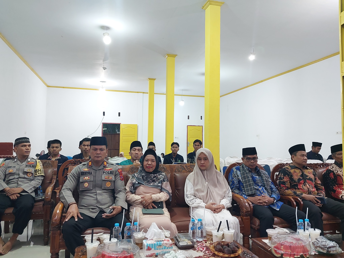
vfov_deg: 46.8
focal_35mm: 30
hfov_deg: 60.0
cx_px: 172
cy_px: 129
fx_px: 298
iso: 320
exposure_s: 1/33
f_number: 1.8
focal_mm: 4.6
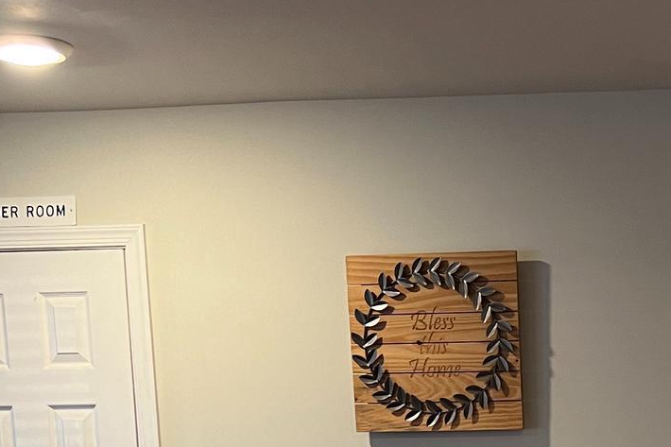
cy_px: 655
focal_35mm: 78
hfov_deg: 25.1
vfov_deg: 16.1
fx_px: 1453
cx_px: 614
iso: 160
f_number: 1.5
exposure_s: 1/60
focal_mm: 5.7
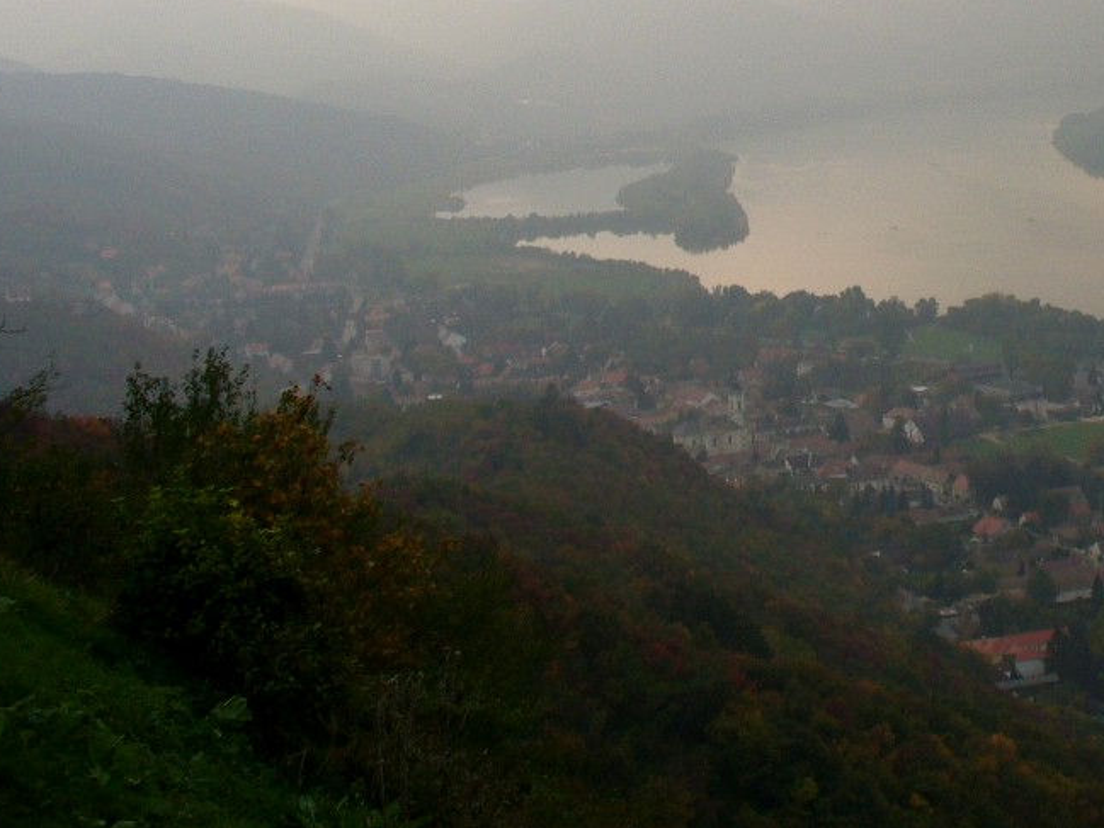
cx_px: 1009
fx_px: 2329
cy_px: 54
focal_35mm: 73
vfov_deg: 19.7
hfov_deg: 25.8
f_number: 2.8
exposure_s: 1/400
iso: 80
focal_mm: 6.1
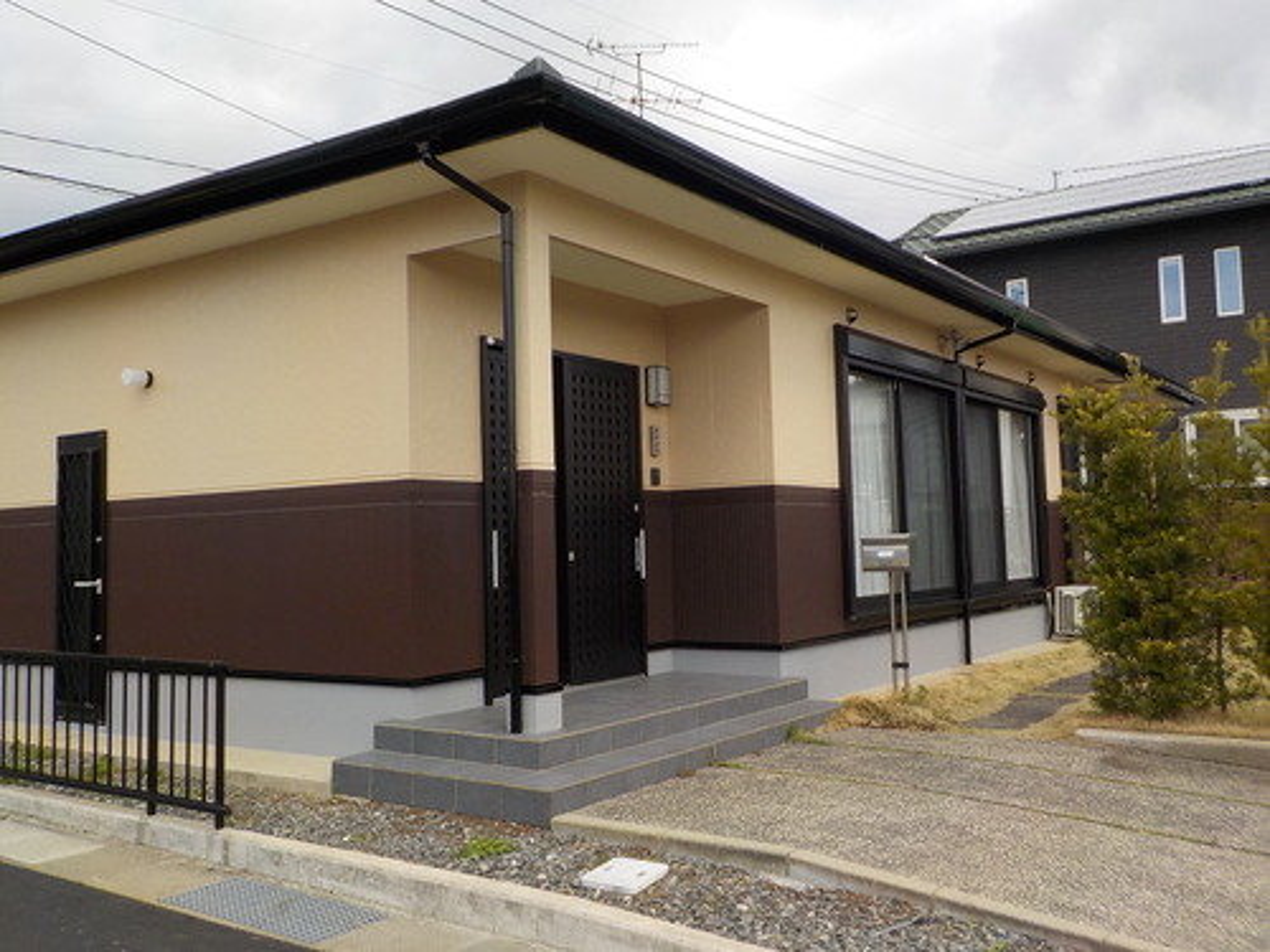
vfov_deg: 46.8
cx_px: 635
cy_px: 476
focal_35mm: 30
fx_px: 1101
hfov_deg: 60.0
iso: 125
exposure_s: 1/1000
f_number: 3.3
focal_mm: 4.1
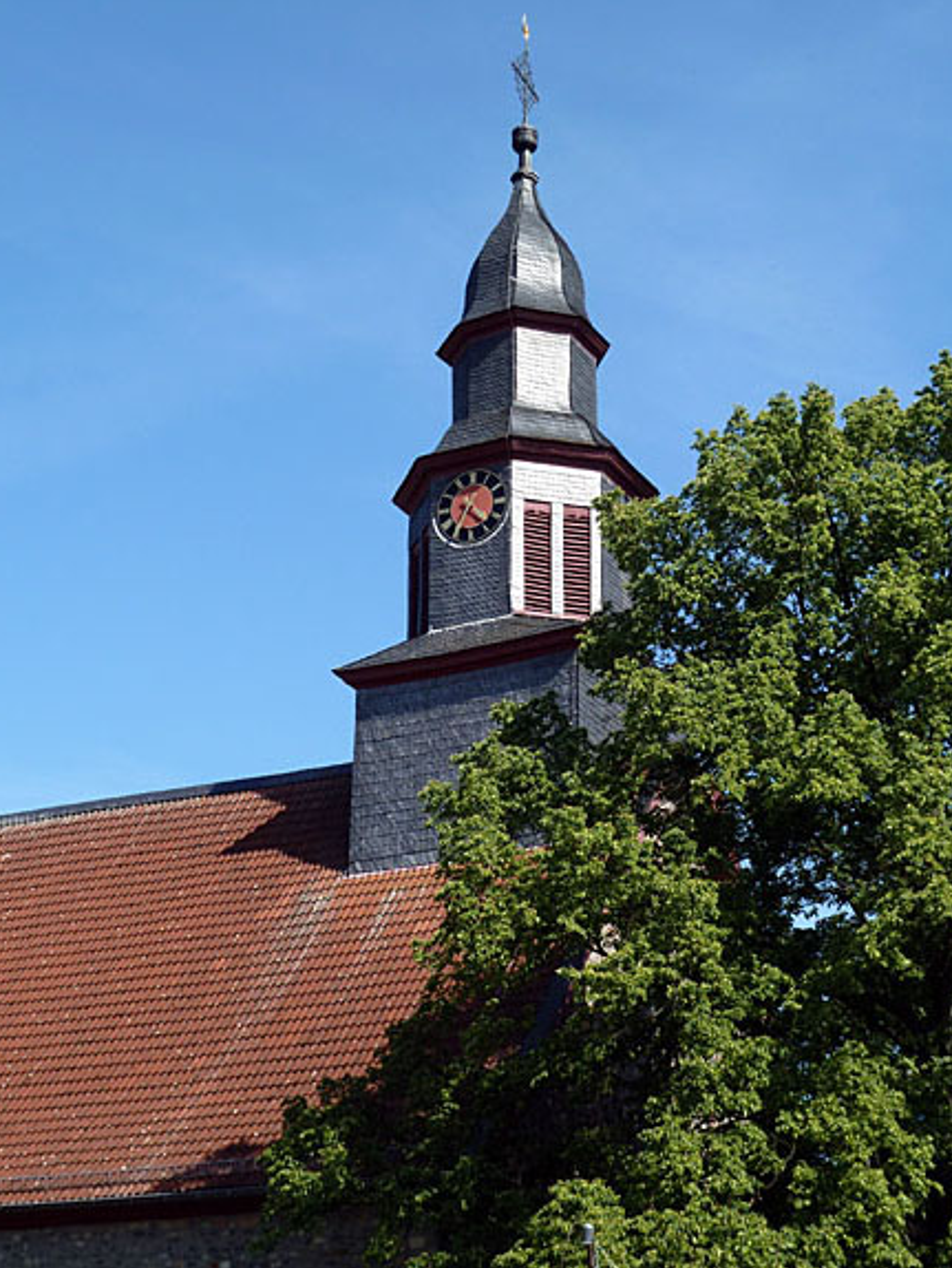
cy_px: 623
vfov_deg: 27.8
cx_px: 468
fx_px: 2565
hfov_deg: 21.0
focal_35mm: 70
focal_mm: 11
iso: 80
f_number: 4.1
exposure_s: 1/320
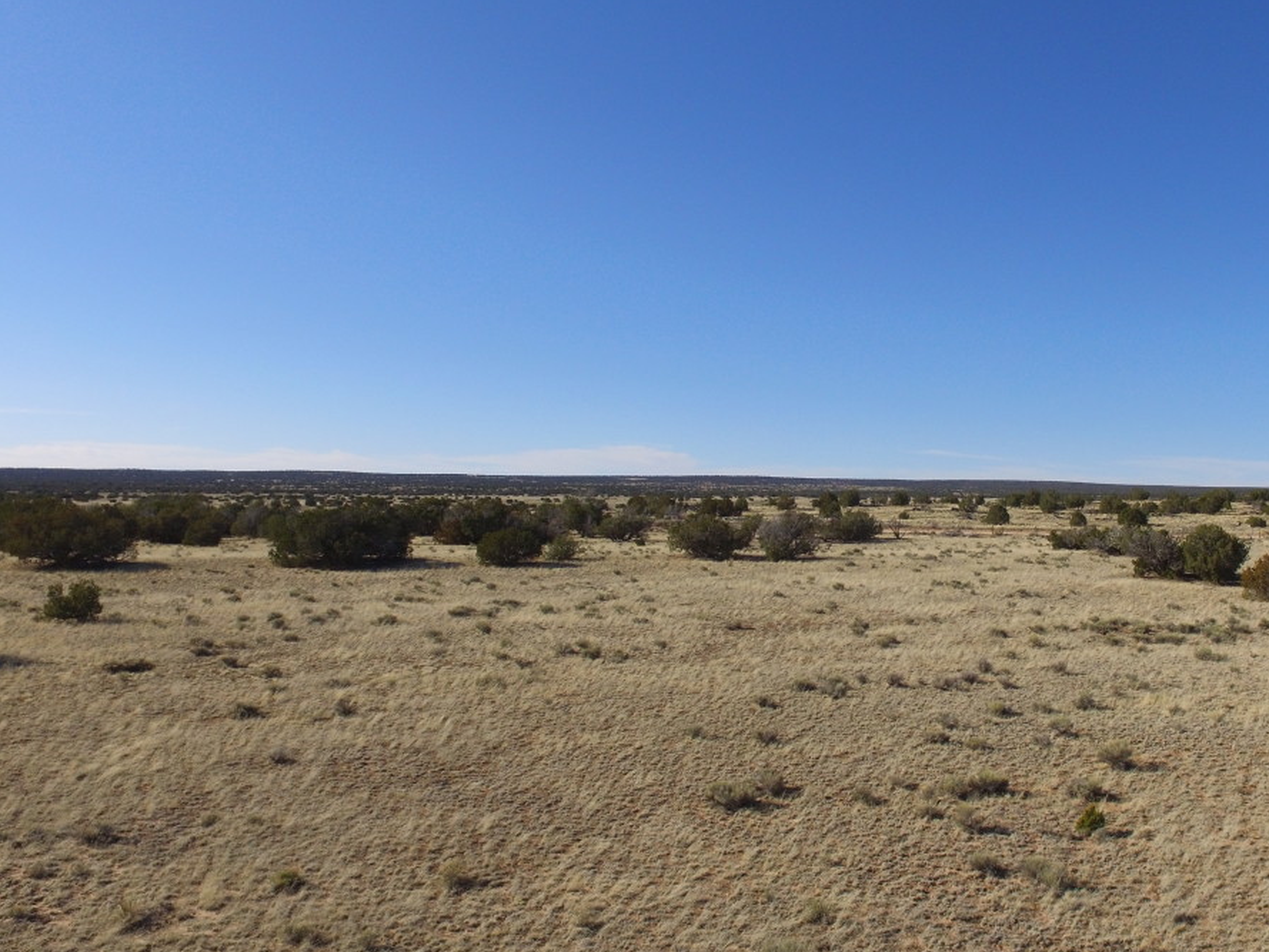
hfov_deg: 63.5
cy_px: 491
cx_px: 854
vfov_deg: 51.4
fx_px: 990
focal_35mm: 27
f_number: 2.8
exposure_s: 1/1706
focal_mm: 3.61
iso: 100
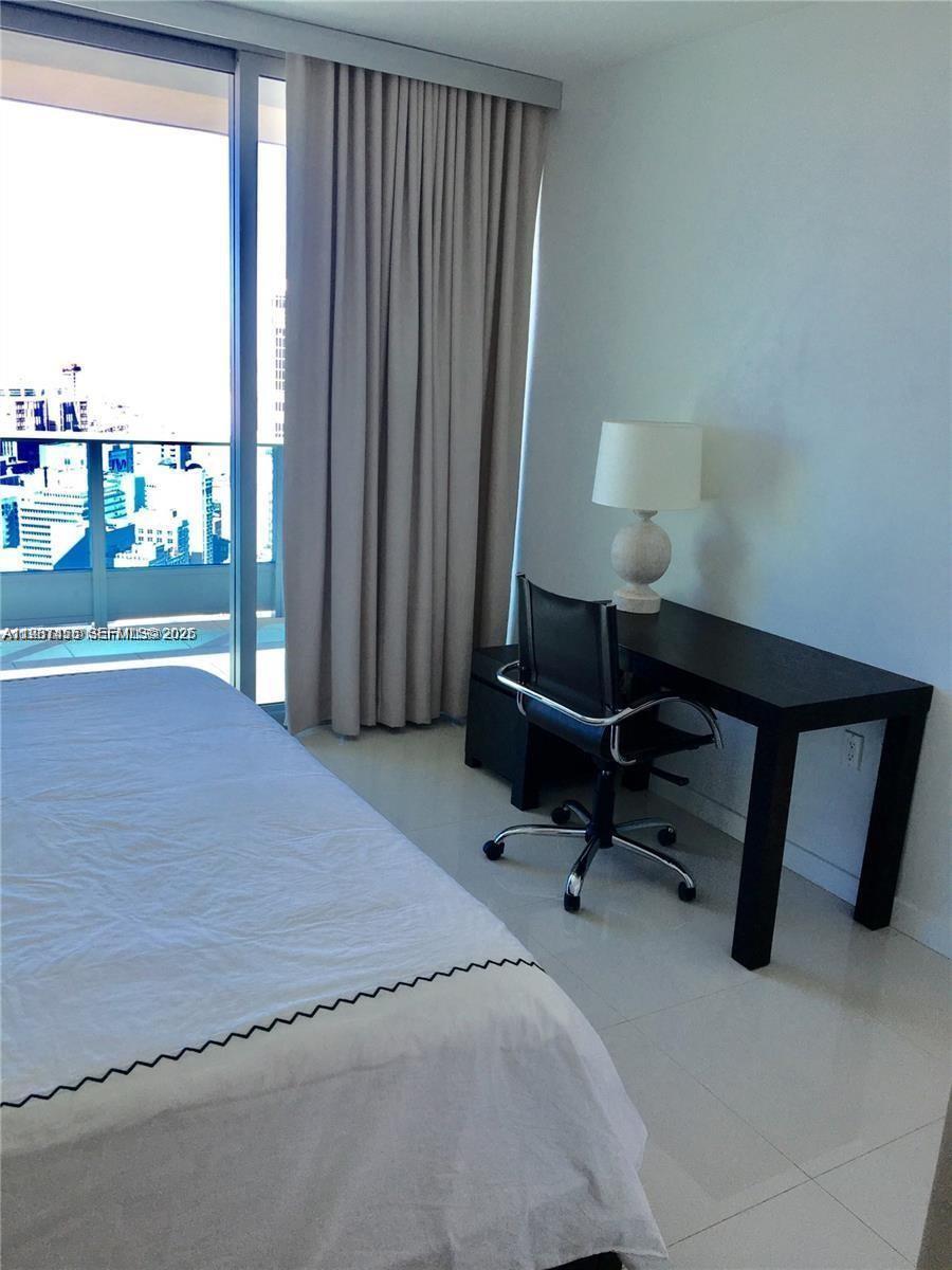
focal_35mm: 29
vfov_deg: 61.7
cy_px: 635
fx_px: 1063
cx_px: 476
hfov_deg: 48.2
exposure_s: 1/120
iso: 32
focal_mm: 4.15
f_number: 2.2
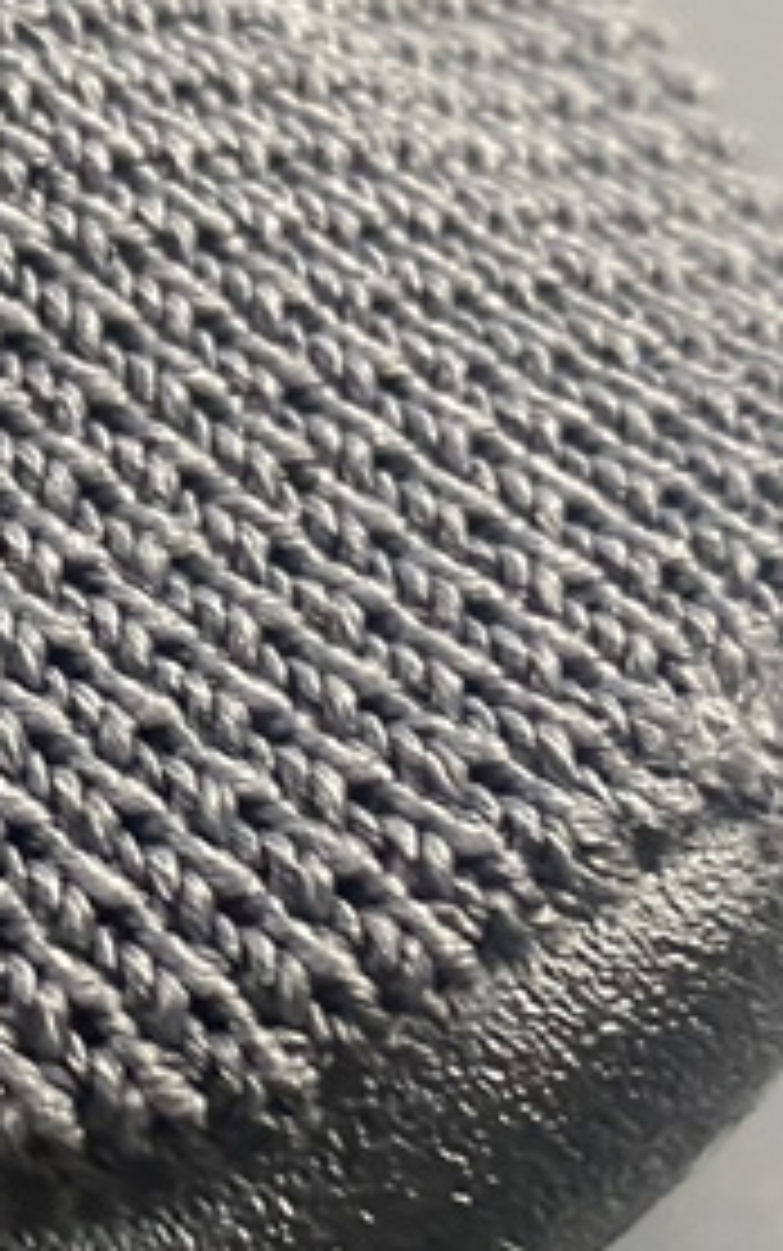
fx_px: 3377
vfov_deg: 21.0
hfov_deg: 12.7
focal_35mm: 99
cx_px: -292
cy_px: 652
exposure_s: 1/50
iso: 160
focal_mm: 4.25
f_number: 1.8
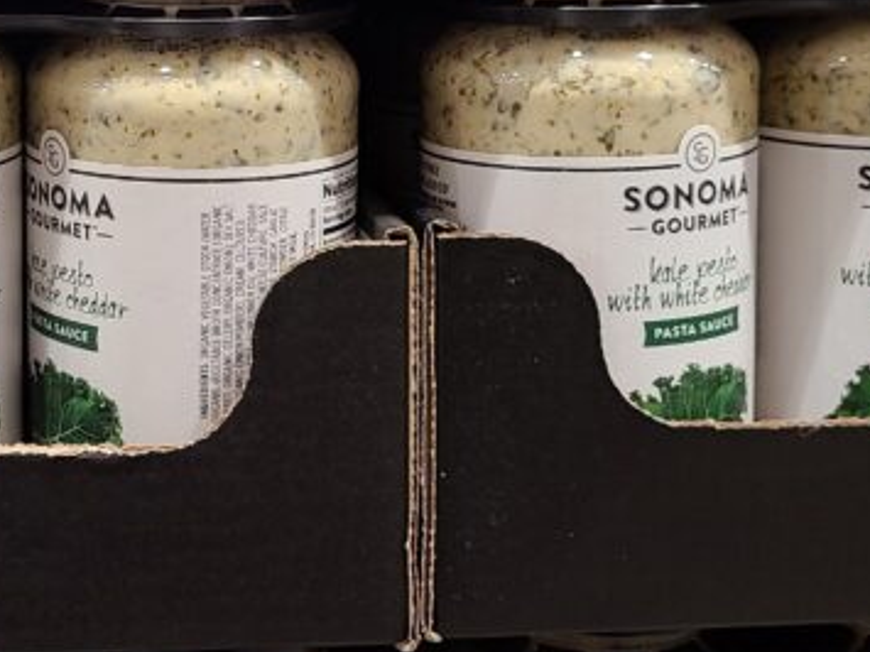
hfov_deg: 25.5
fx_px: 1884
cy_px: 169
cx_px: 162
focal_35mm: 75
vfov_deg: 19.5
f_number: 1.8
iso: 200
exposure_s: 1/60
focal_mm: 5.4
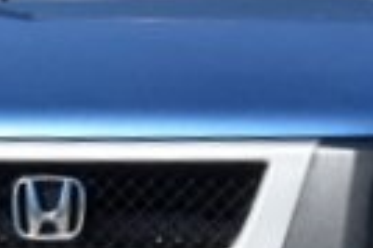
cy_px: 169
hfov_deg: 6.2
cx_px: 376
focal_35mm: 330
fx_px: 3415
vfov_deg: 4.2
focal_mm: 46
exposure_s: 1/320
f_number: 9
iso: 200
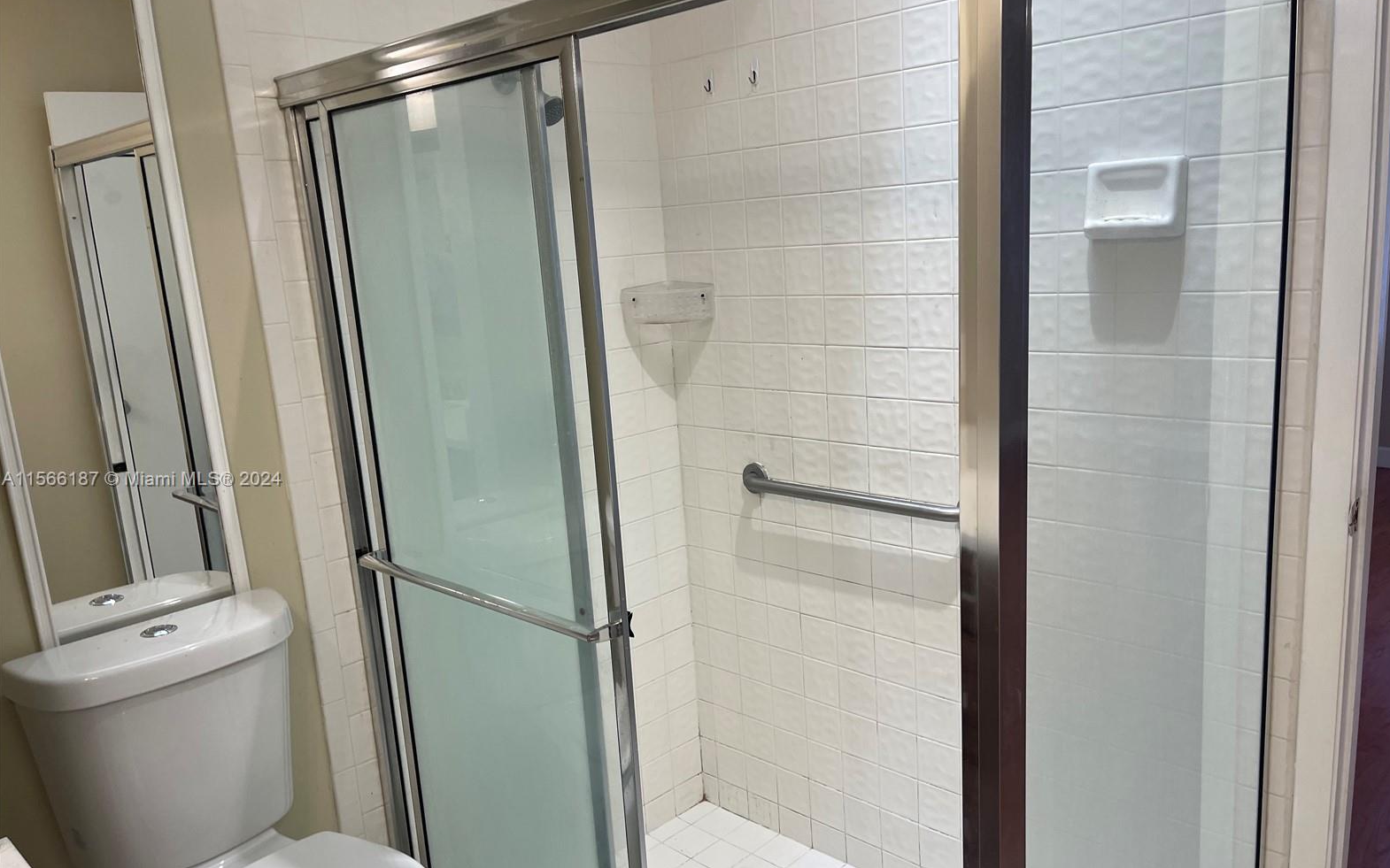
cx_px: 707
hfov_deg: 68.4
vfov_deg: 45.9
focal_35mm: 27
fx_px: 1023
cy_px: 480
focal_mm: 5.1
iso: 80
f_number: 1.6
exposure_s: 1/120
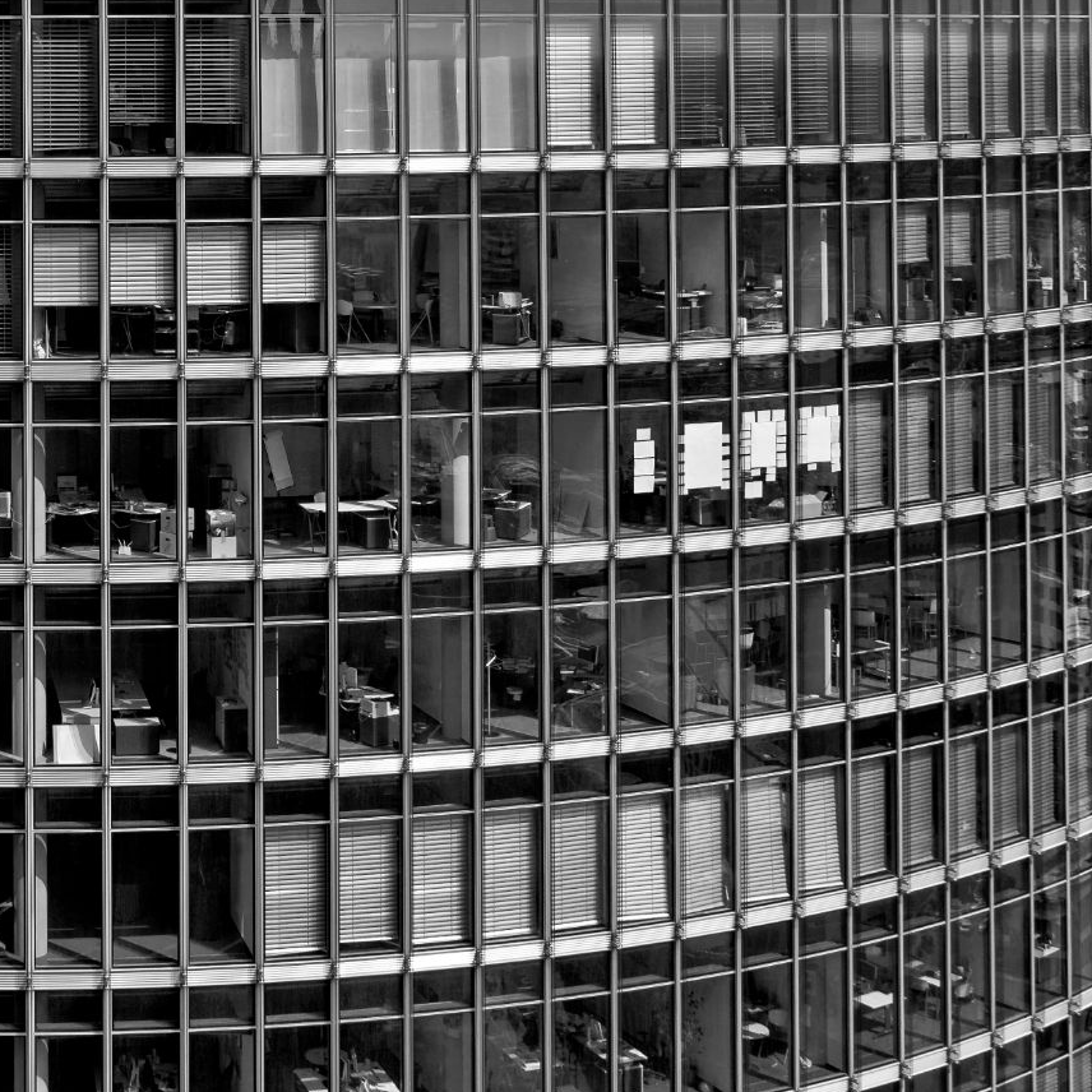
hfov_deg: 27.0
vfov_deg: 27.8
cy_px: 283
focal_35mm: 61
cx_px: 64
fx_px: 2177
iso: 100
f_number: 8
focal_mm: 30
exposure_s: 1/250
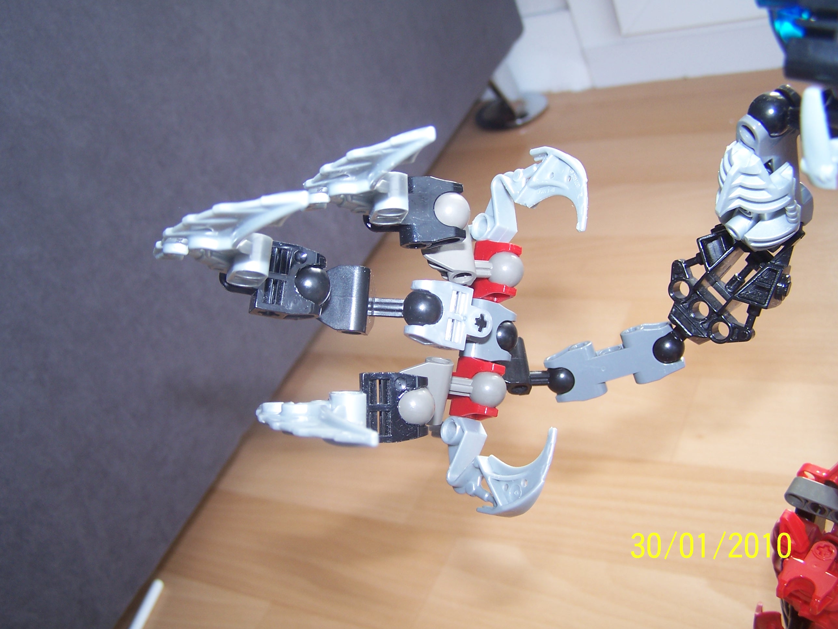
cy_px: 314
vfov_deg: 37.7
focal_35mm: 38
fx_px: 920
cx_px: 419
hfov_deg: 49.0
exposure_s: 1/60
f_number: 2.8
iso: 80
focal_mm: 6.3
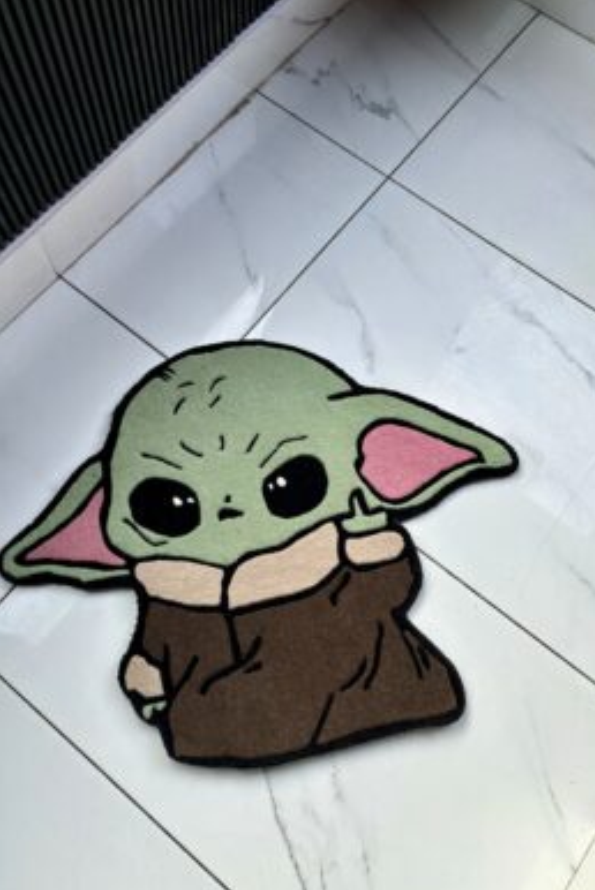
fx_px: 693
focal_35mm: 28
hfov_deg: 46.4
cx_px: 270
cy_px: 452
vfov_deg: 65.4
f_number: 1.6
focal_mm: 5.96
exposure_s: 1/121
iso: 100
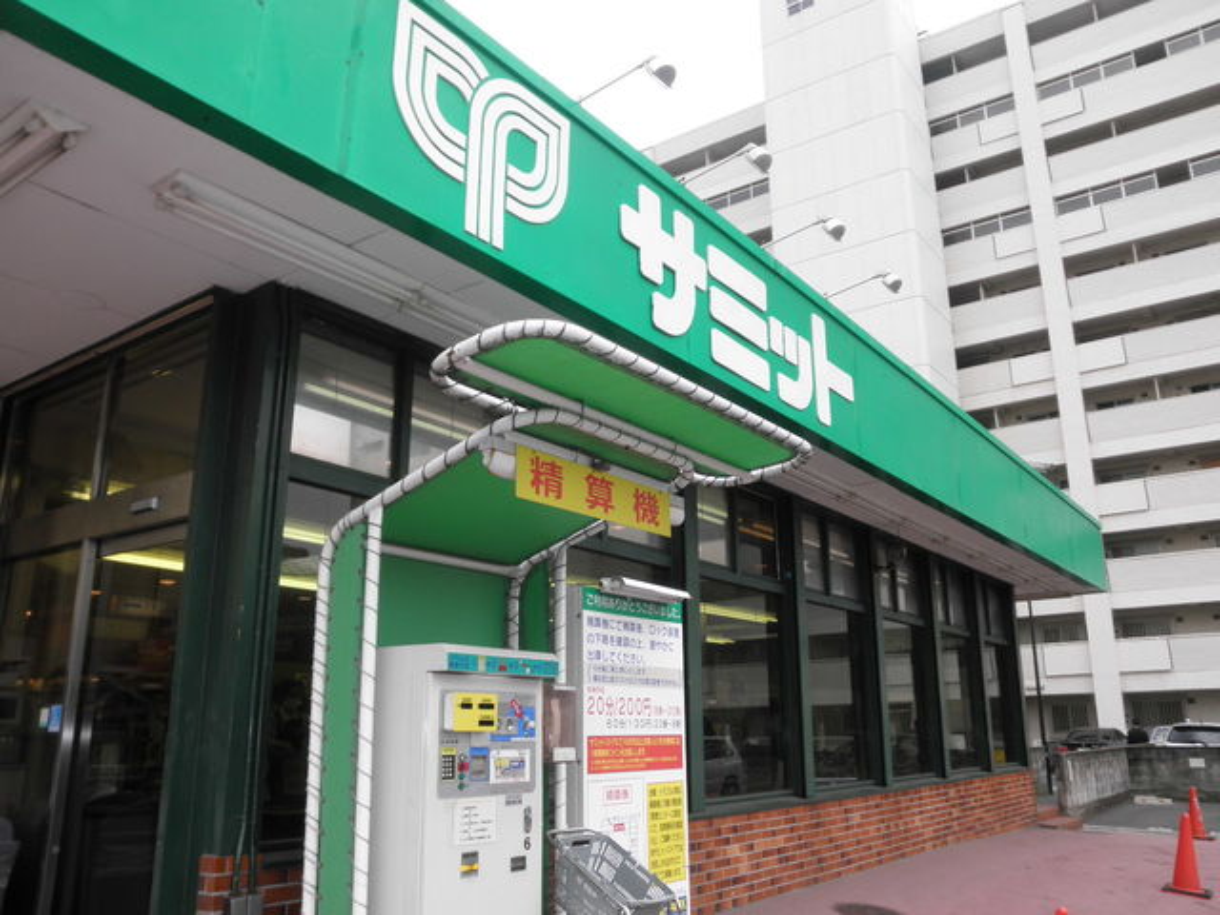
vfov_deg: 49.7
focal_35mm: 28
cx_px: 610
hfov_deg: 63.4
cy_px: 458
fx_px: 987
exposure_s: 1/160
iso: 64
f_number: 3
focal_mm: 5
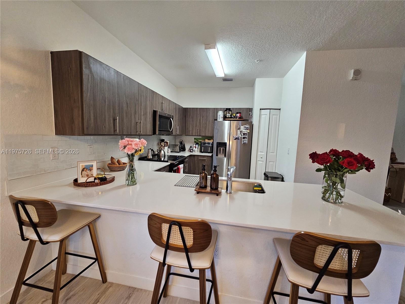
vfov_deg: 89.9
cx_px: 202
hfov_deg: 106.2
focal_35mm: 13
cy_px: 152
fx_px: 152
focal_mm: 2.2
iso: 320
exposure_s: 1/40
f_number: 2.2
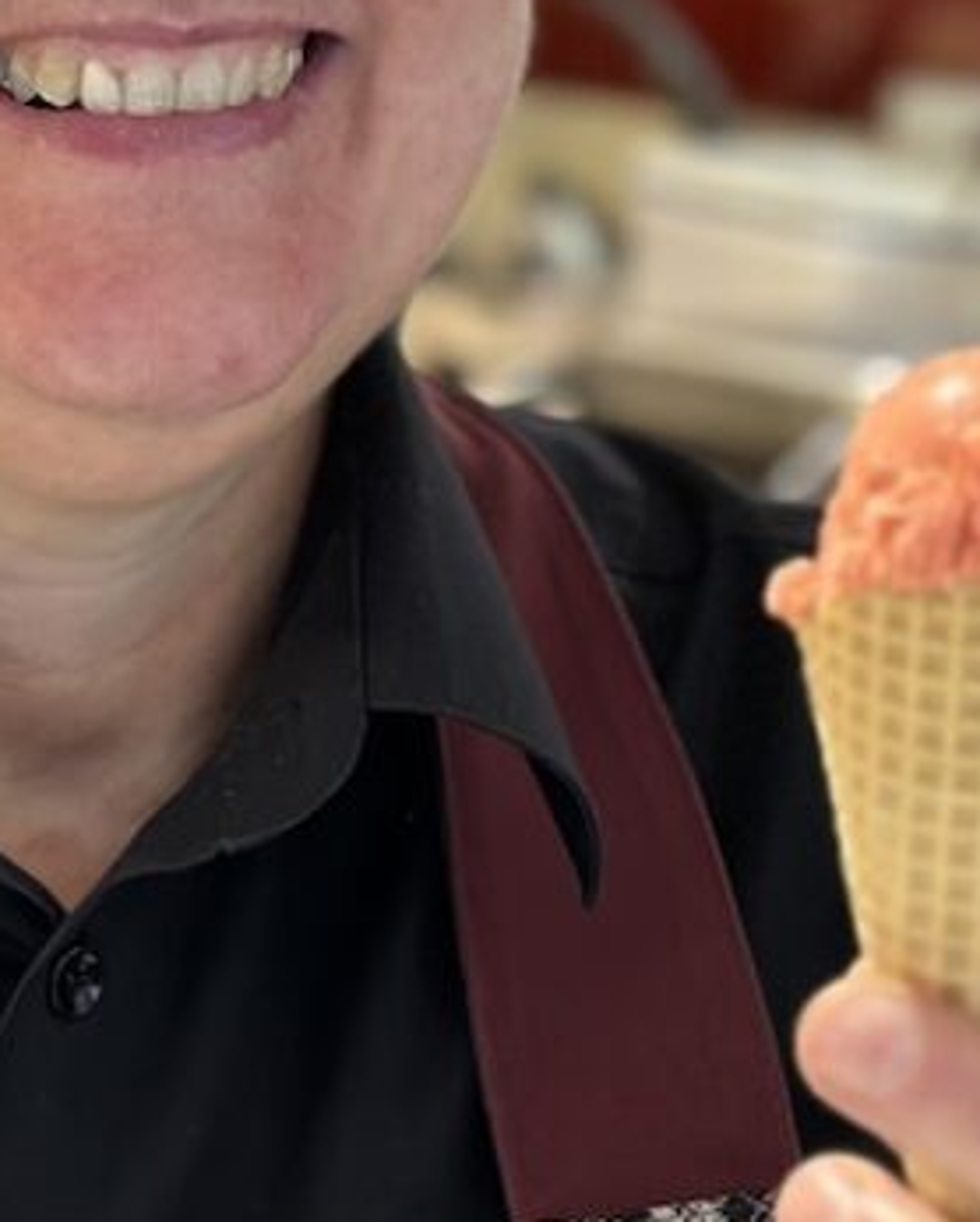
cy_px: -180
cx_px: 1262
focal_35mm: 158
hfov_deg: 9.6
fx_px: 5723
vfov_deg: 12.0
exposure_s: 1/50
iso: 160
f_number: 1.78
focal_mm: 6.86
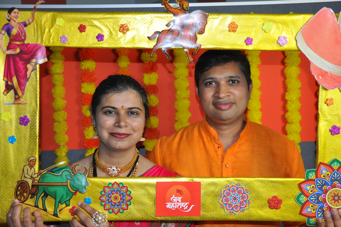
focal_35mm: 52
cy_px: 114
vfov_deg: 25.7
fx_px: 497
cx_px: 170
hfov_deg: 37.9
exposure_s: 1/60
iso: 800
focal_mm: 35
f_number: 4.5
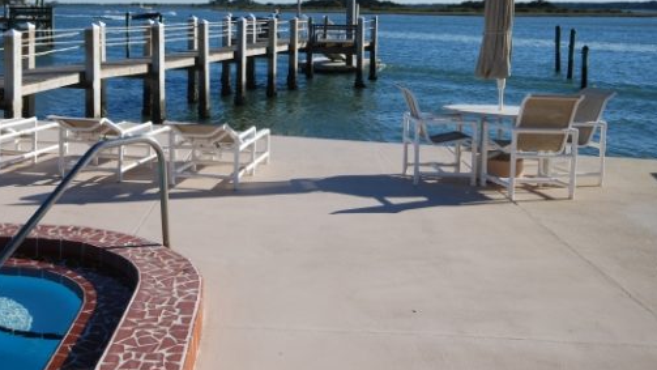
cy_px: 69
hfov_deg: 42.4
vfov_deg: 24.5
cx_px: 223
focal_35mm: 48
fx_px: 836
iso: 100
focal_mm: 20
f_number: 8
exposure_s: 1/250
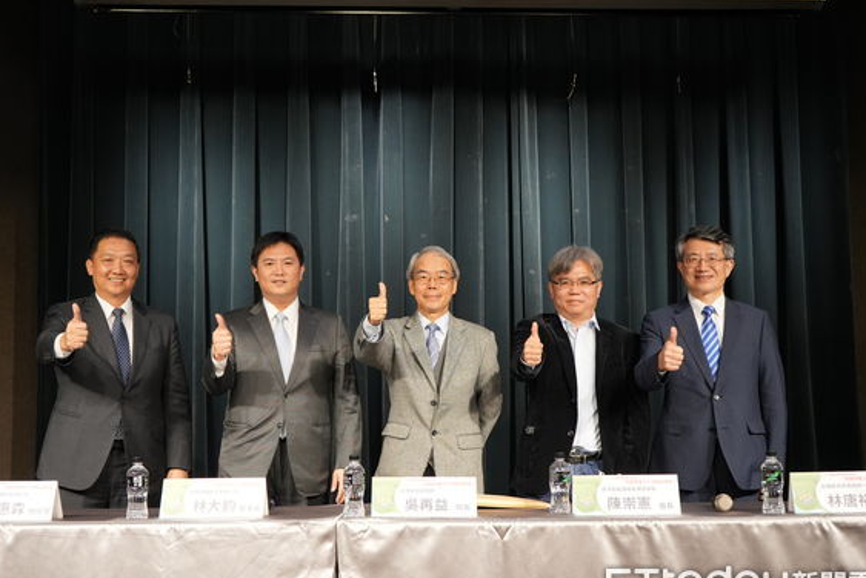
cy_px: 306
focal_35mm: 49
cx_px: 425
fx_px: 1179
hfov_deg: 40.3
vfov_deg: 27.6
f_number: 4.5
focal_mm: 46
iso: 3200
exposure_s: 1/250
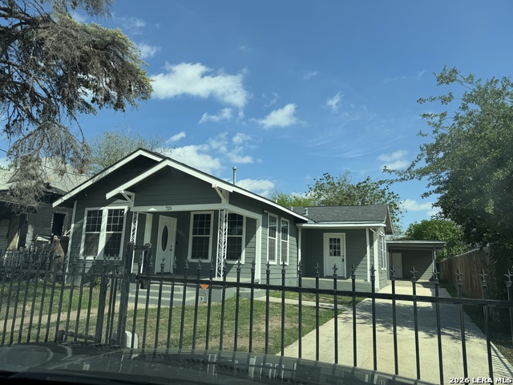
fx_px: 356
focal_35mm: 24
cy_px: 192
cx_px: 256
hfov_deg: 71.6
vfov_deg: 56.8
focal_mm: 6.76
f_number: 1.78
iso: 80
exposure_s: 1/3597
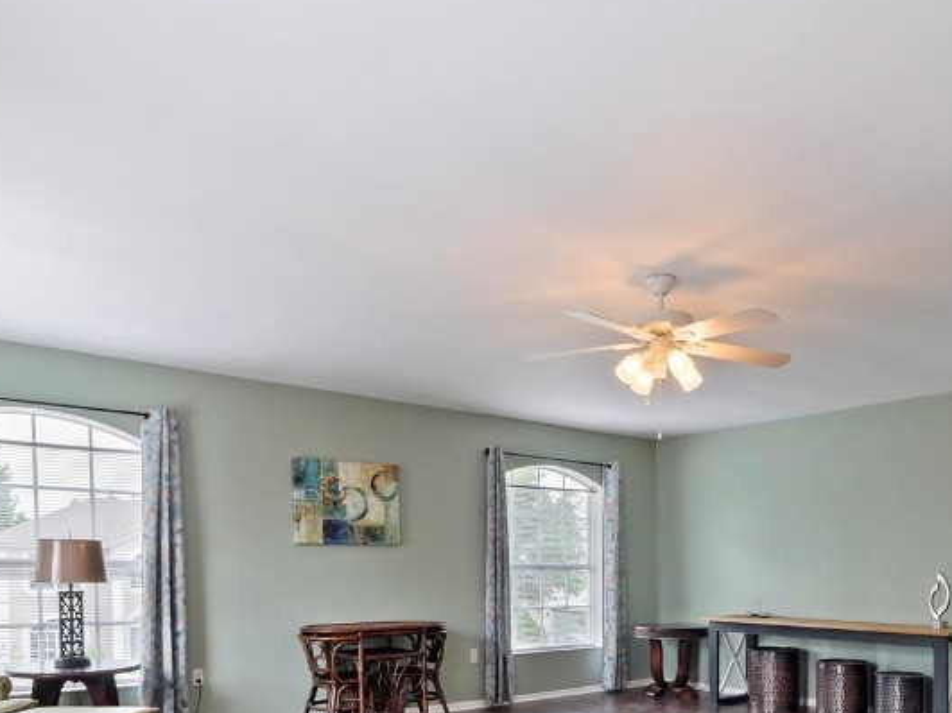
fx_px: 742
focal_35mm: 27
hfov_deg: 64.2
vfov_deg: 48.3
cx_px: 604
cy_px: 577
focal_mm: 7
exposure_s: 1/60
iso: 1000
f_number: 4
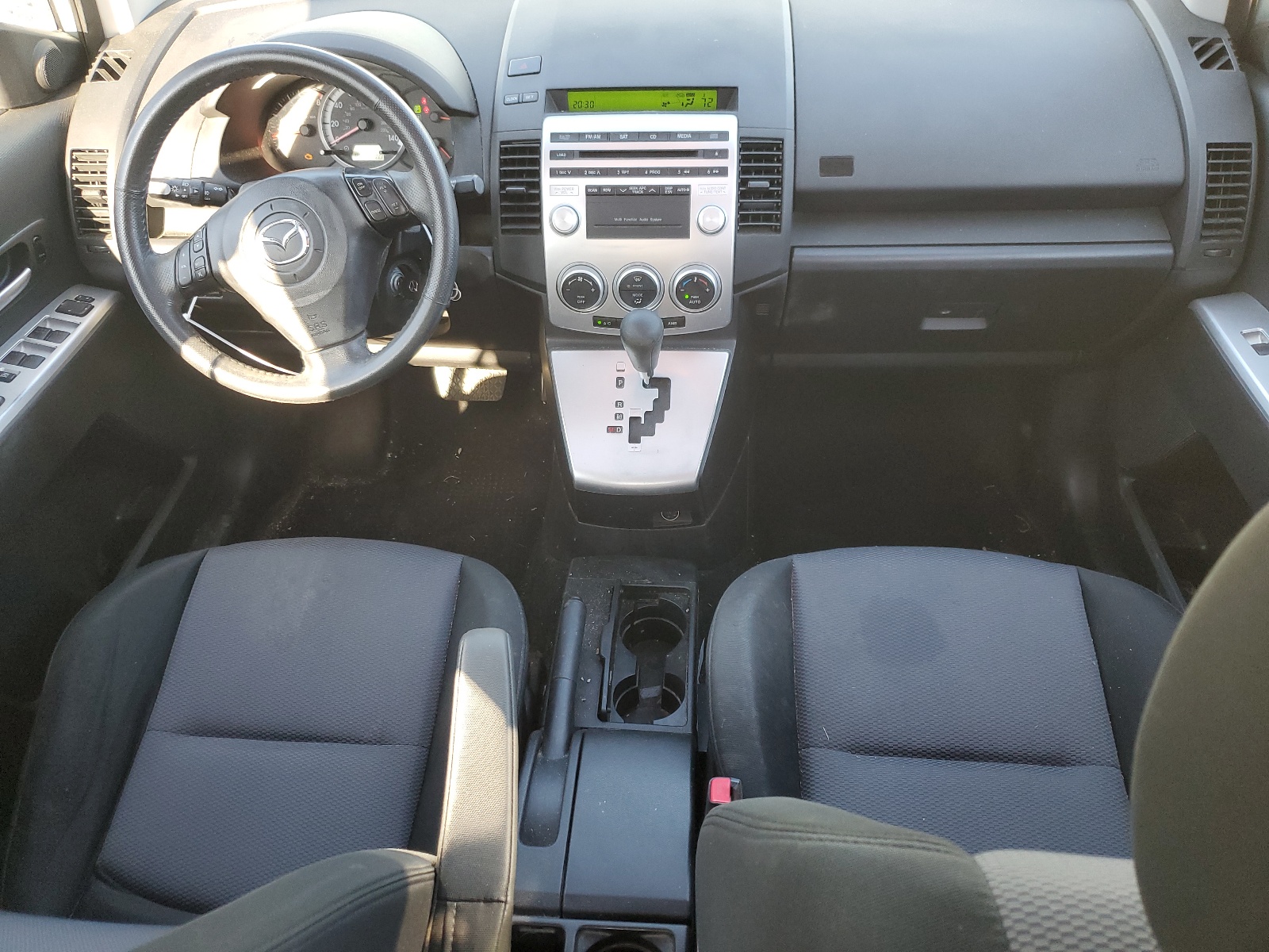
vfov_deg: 53.1
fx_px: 953
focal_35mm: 26
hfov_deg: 67.3
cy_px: 476
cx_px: 634
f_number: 1.5
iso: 93
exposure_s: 1/120
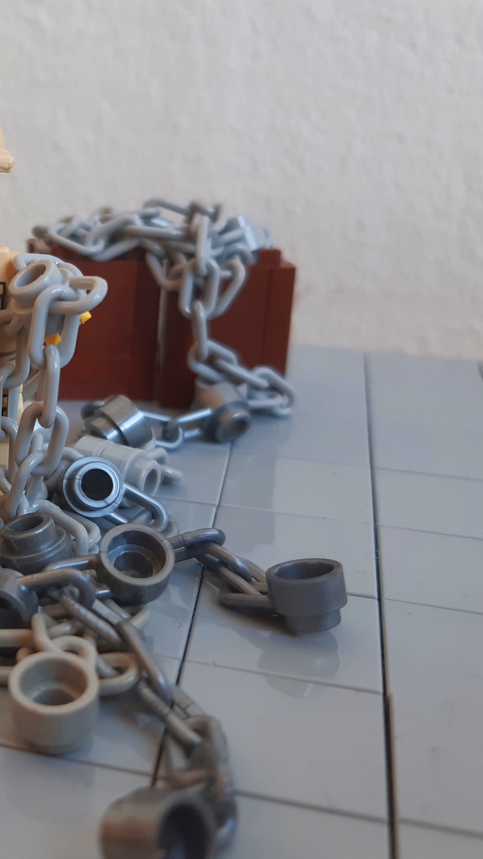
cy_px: 390
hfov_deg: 23.5
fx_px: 1070
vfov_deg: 43.7
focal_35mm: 47
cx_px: -82
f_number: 1.7
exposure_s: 1/50
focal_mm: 3.92
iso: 64
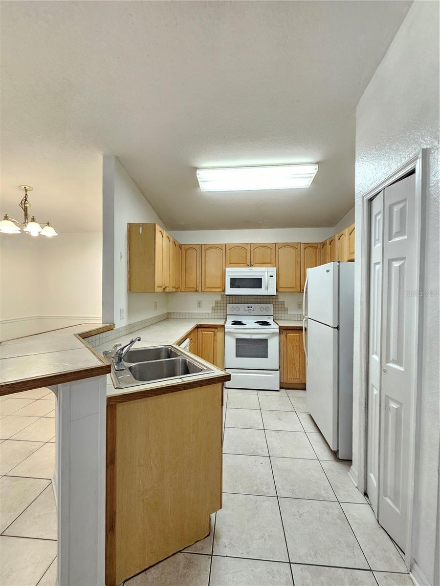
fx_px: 220
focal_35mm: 13
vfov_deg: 106.2
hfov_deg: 89.9
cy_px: 293
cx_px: 220
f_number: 2.2
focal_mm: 2.2
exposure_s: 1/60
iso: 200
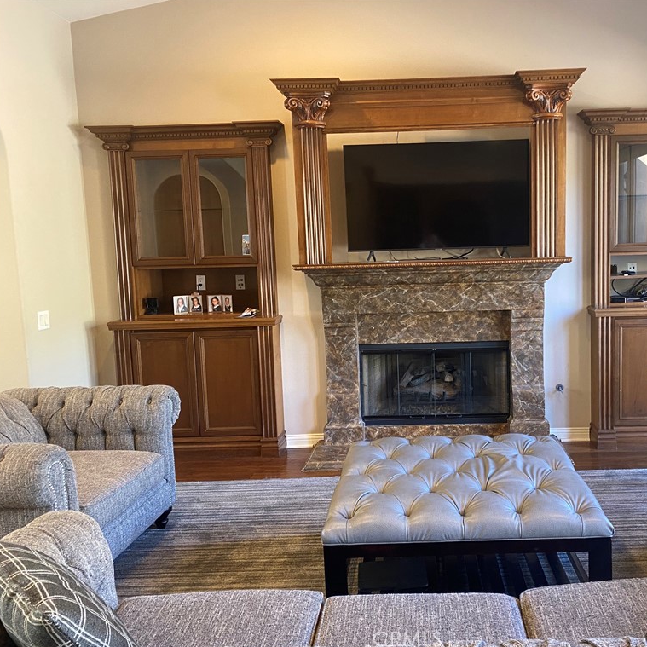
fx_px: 656
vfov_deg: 52.5
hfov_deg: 51.6
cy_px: 324
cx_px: 427
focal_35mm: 31
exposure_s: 1/60
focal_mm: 4.25
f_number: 1.8
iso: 200
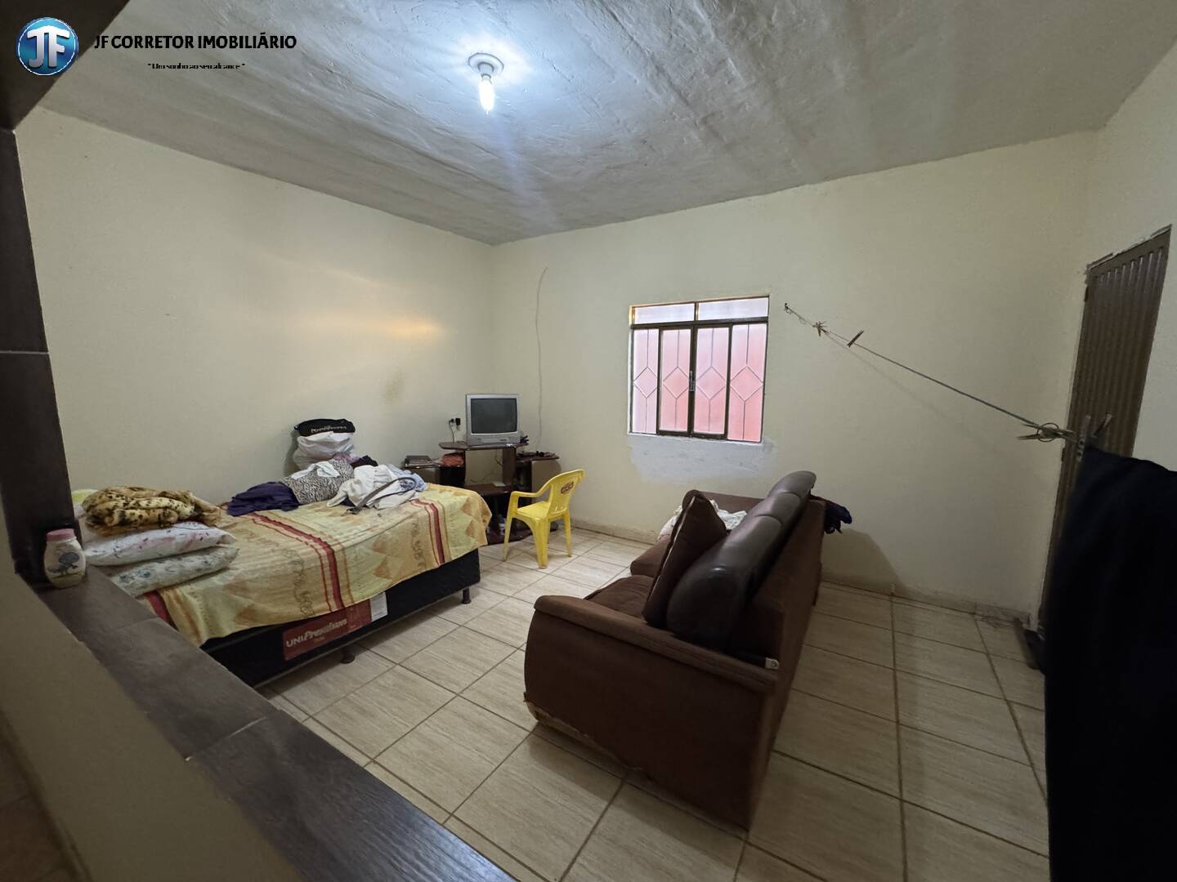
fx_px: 476
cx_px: 588
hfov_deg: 102.1
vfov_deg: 85.7
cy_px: 441
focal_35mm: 14
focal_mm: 2.22
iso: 1000
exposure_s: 1/60
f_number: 2.2
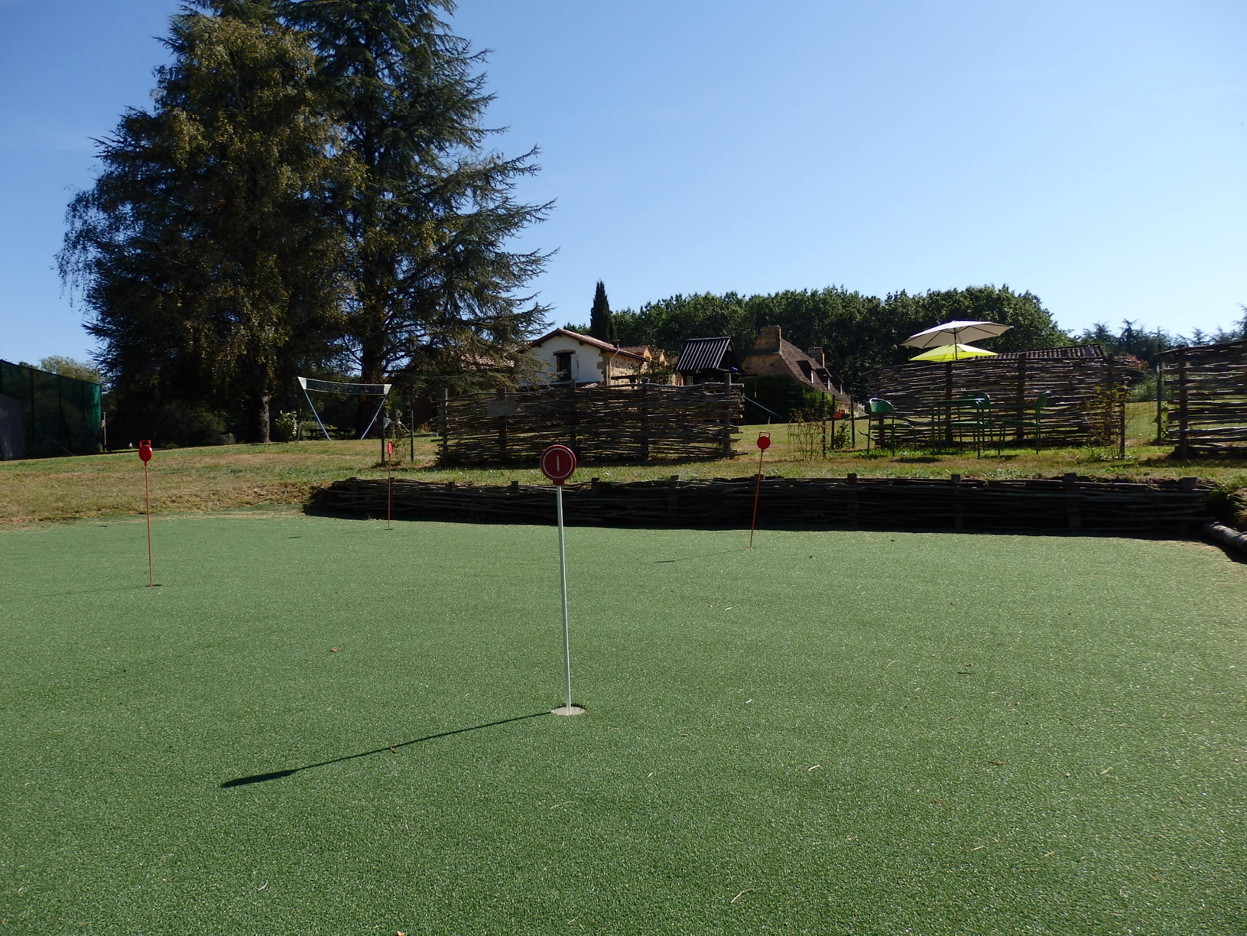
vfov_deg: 54.9
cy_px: 468
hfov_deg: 69.4
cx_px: 624
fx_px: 901
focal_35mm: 25
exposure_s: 1/160
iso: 100
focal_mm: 4.5
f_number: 8.7
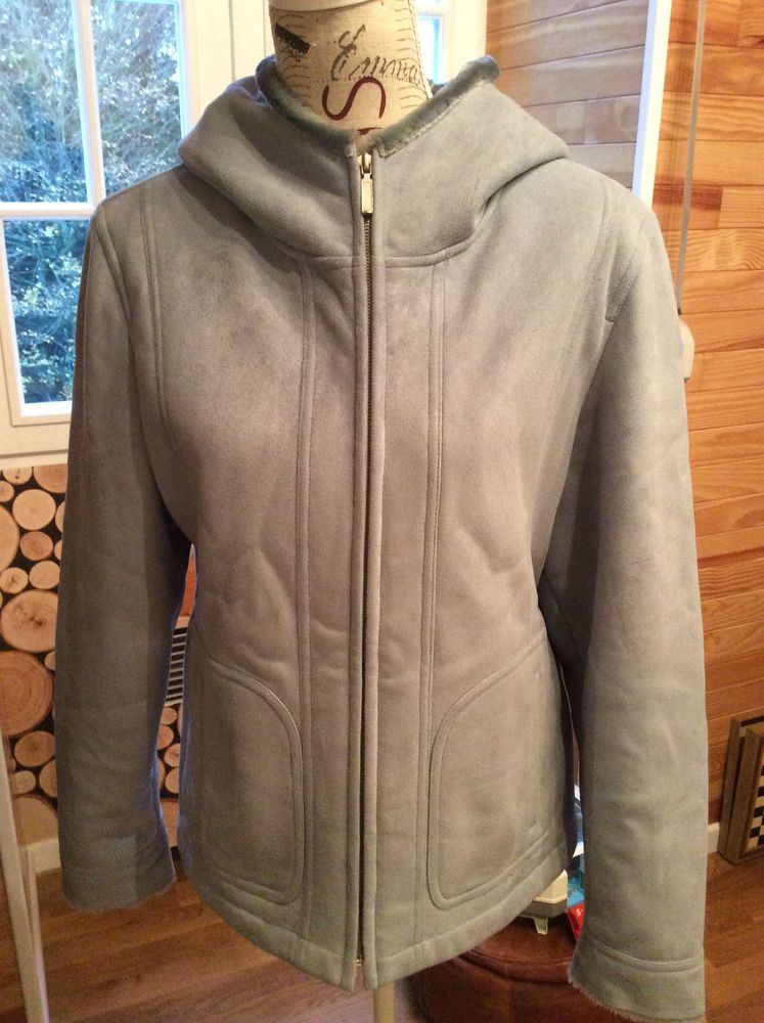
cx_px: 382
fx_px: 944
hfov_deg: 44.1
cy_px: 512
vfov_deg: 56.9
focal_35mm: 32
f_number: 2.4
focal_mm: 3.3
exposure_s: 1/25
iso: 320
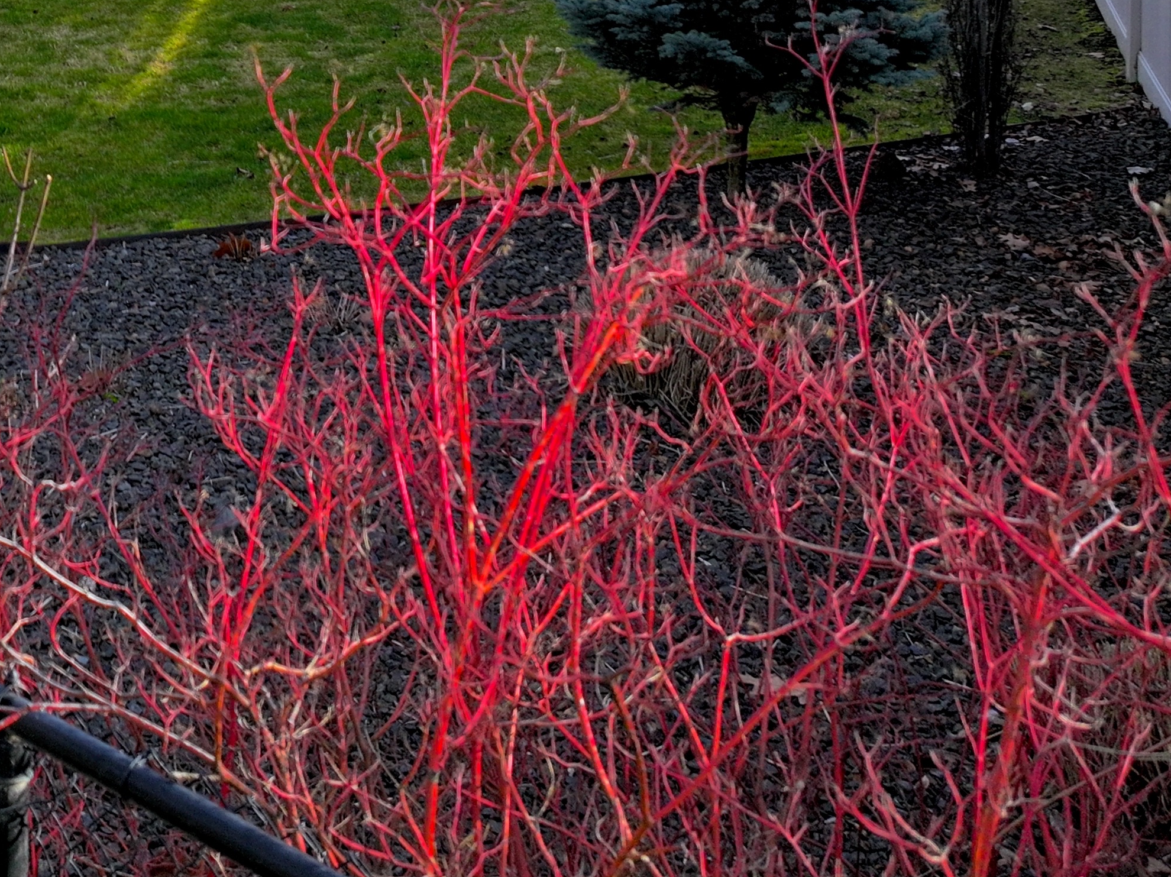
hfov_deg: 27.7
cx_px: -116
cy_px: -129
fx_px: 2164
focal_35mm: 64
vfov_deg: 21.5
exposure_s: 1/1250
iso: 250
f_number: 2.8
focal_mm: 12.29
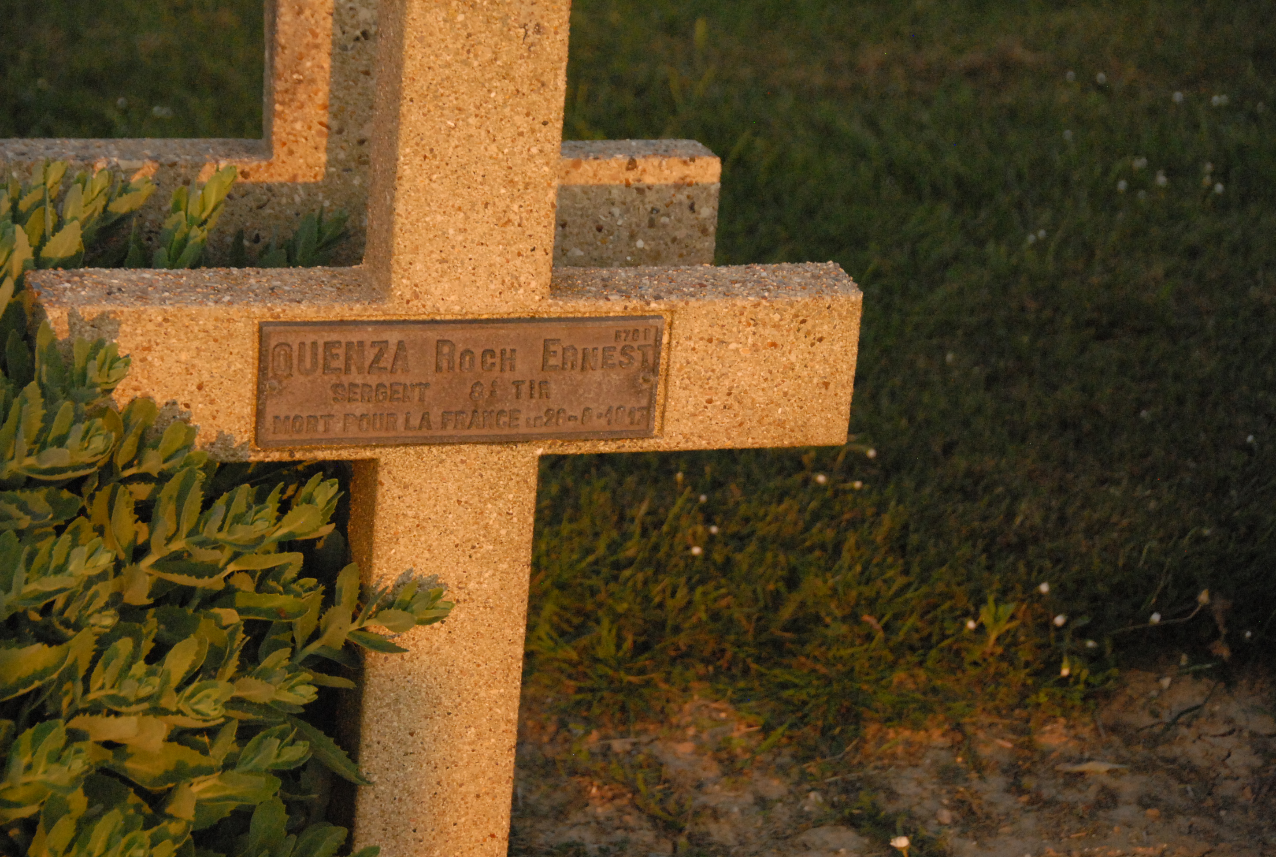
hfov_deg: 18.1
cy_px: 428
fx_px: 3996
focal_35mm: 112
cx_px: 638
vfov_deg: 12.2
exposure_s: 1/1250
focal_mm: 75
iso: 1600
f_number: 7.1
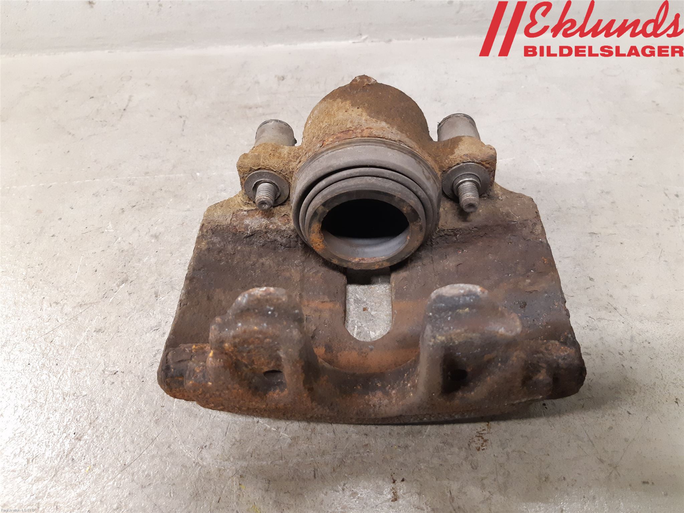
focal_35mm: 26
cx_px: 342
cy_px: 256
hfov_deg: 67.3
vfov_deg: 53.1
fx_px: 514
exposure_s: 1/33
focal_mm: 3.93
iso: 250
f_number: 1.7
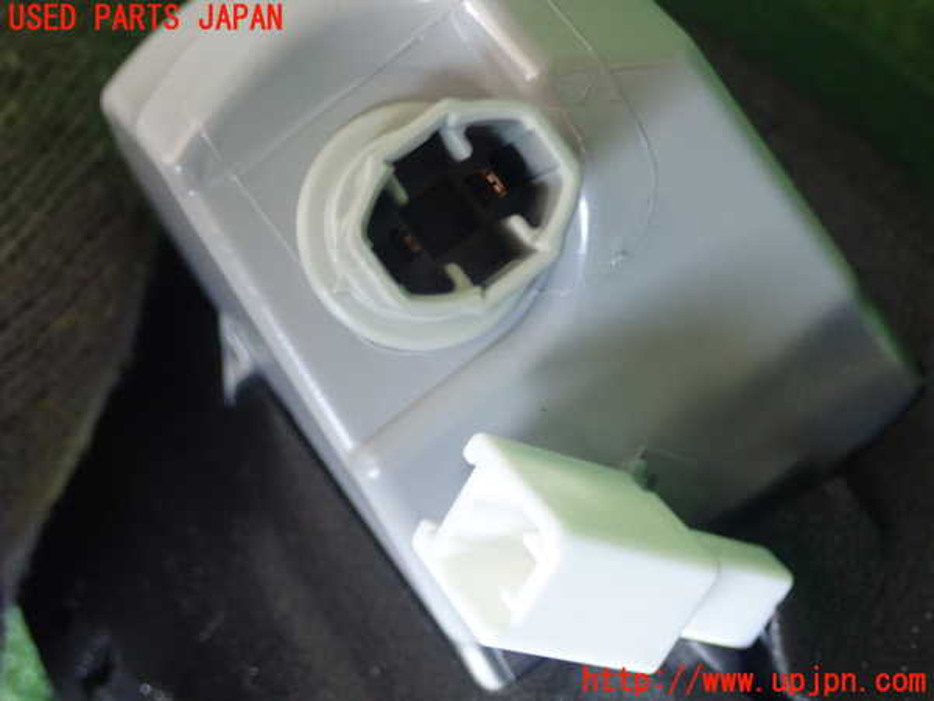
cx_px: 467
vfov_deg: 27.5
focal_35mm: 53
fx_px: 1430
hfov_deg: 36.2
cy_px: 350
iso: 800
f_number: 3.4
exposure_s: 1/80
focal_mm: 9.61
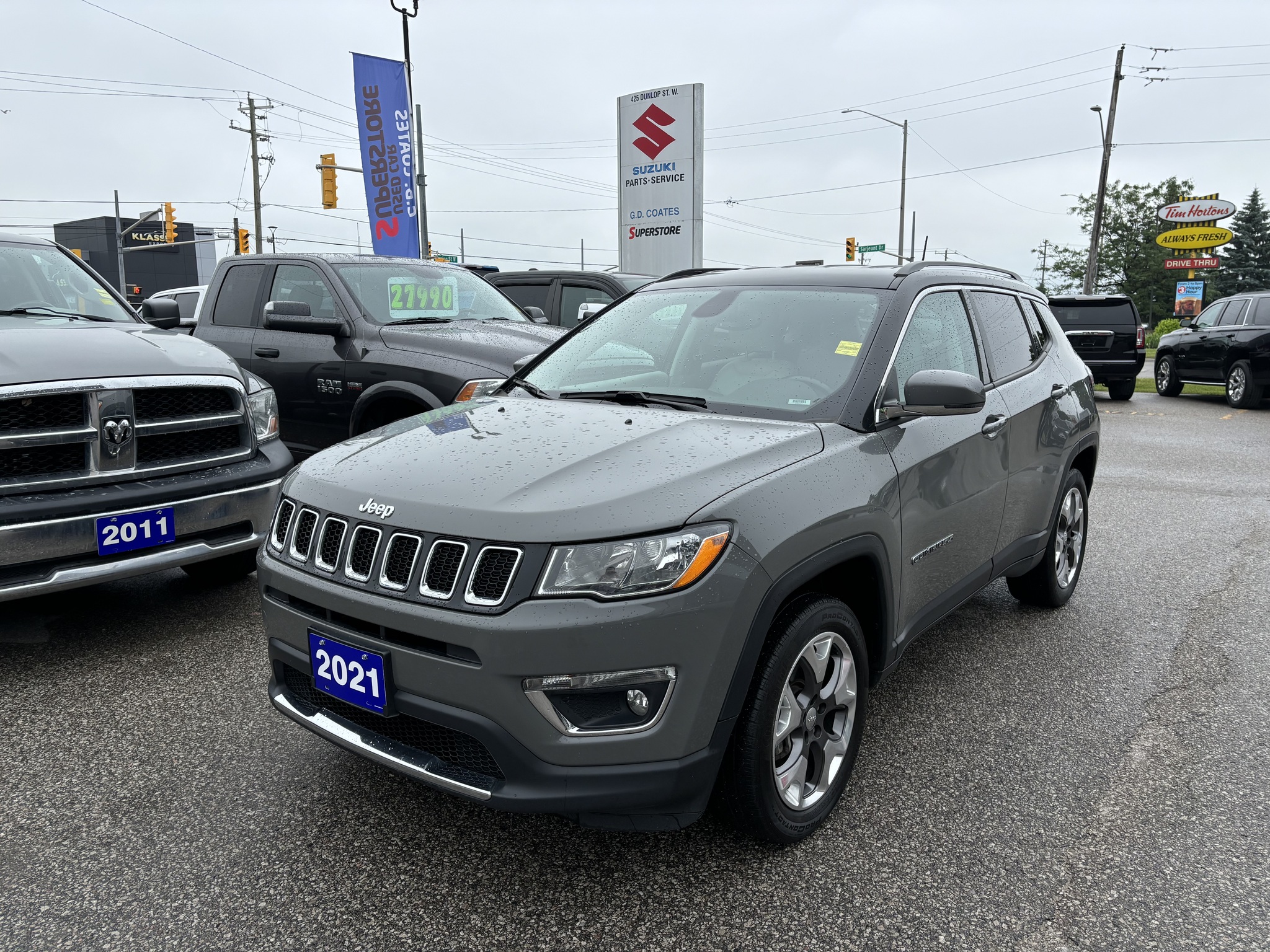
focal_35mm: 26
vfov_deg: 53.1
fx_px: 954
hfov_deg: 67.3
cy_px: 476
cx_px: 635
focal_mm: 5.96
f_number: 1.6
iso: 50
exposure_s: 1/1381
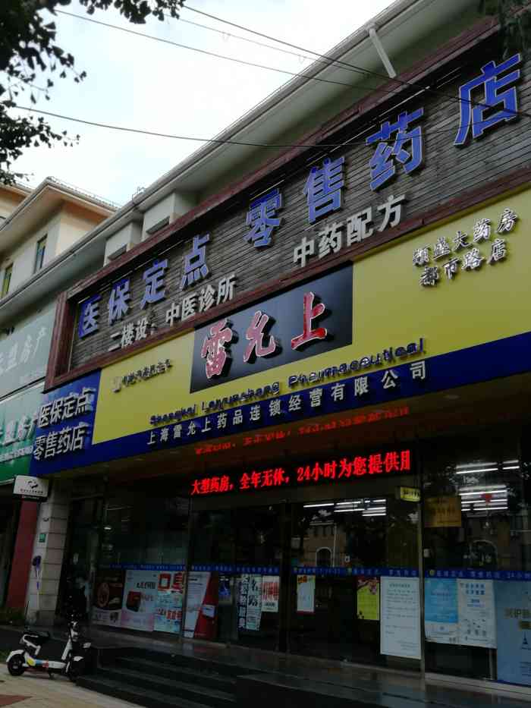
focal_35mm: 32
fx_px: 654
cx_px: 266
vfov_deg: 56.8
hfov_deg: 44.2
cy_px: 354
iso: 50
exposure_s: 1/164
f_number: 4
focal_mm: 3.95
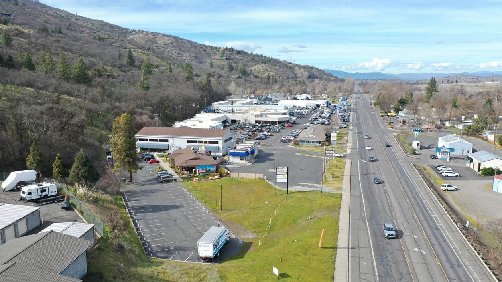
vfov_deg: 38.9
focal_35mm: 30
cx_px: 248
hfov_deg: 64.3
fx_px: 399
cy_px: 149
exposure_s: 1/320
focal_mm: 10.26
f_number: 5
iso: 100
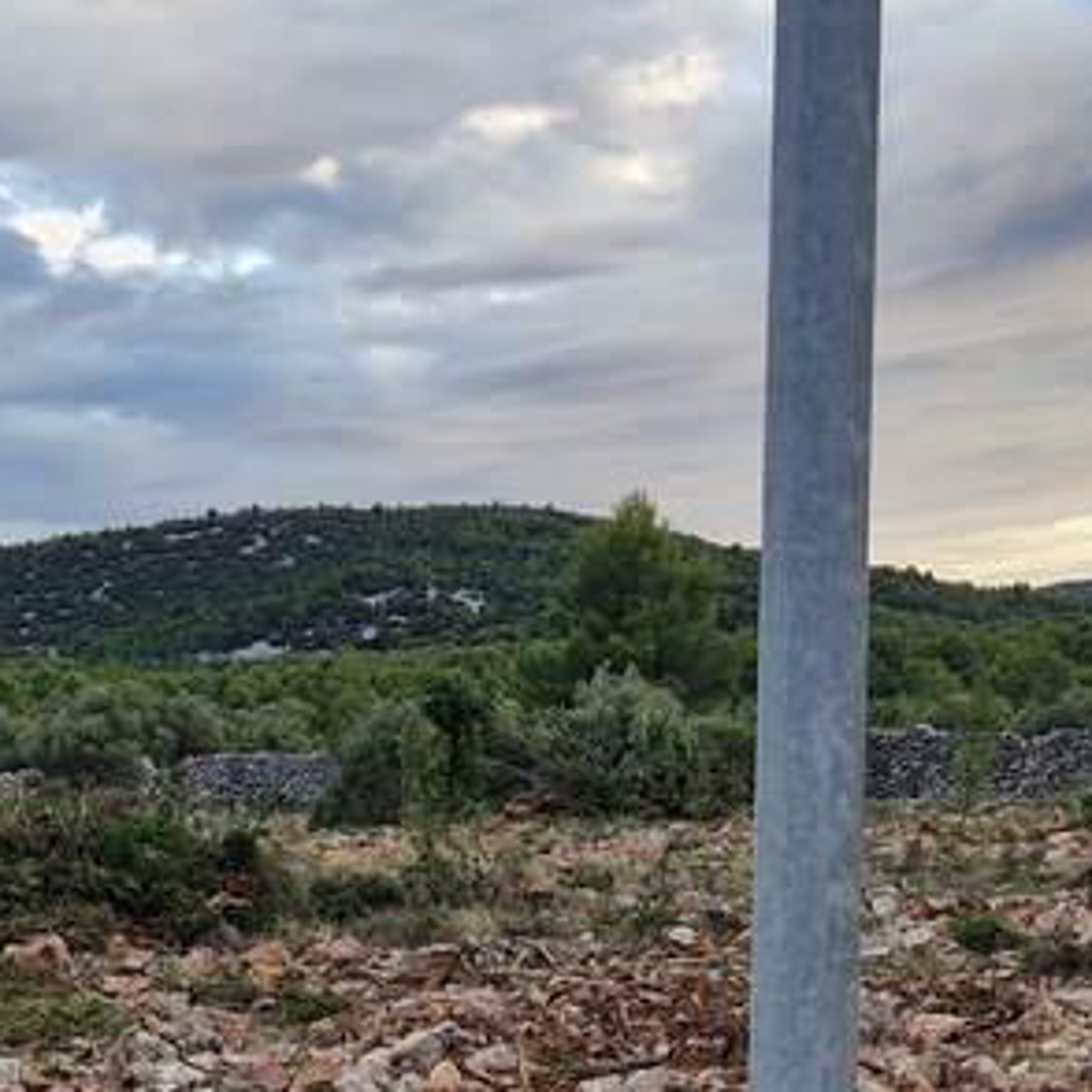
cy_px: 1400
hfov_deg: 20.9
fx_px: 2962
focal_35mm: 83
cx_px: 431
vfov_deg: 19.4
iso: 50
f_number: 1.8
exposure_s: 1/180
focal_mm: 5.4
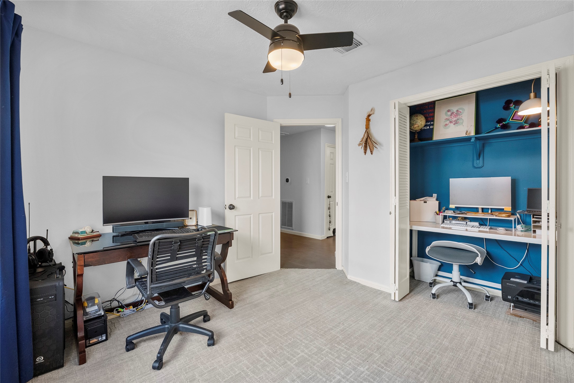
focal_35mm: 16
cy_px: 192
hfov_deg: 95.0
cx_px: 287
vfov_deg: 72.1
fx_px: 263
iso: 1250
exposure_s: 1/20
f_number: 8
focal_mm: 16.5
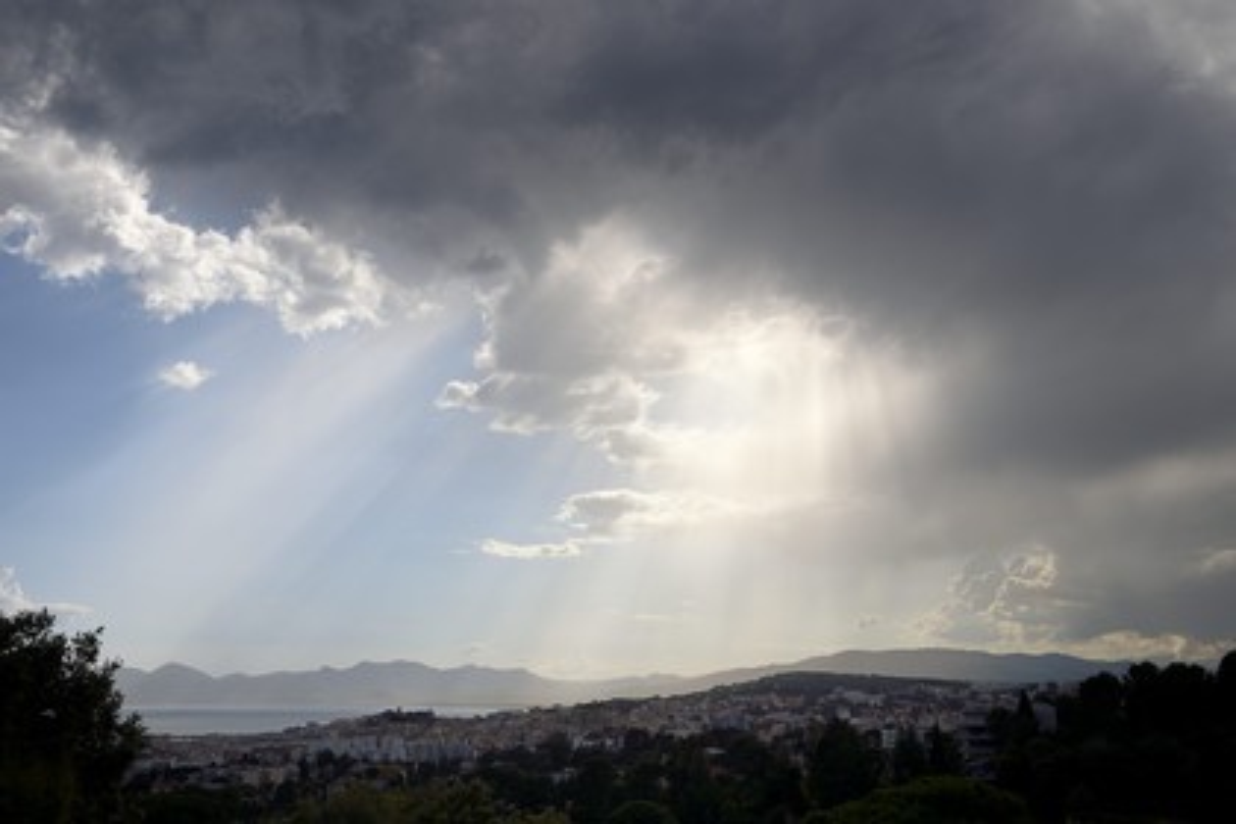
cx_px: 618
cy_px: 412
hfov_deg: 61.9
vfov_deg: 43.6
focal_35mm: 30
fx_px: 1030
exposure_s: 1/250
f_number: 18
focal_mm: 30
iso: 200
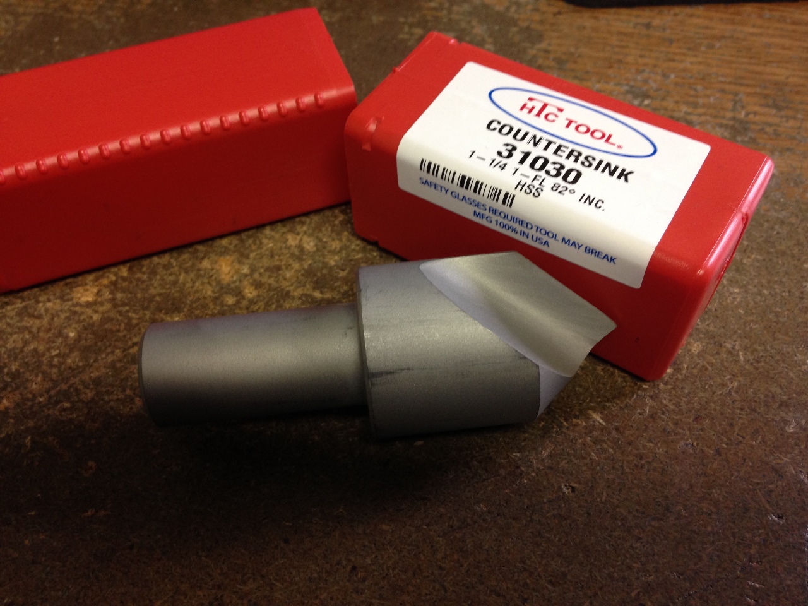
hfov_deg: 55.4
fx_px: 770
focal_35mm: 33
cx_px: 404
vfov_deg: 42.9
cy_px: 303
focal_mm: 4.12
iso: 125
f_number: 2.4
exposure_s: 1/20
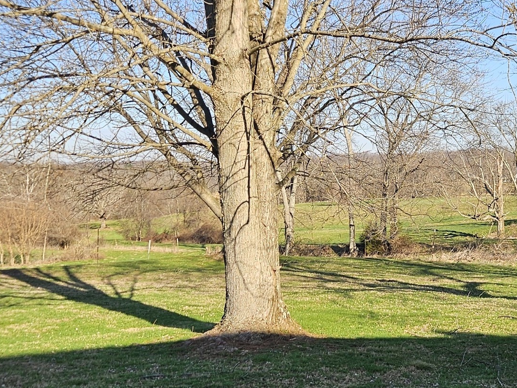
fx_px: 971
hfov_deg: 29.4
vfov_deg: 22.6
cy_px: 218
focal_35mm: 65
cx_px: 377
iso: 25
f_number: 1.8
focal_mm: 5.4
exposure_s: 1/927
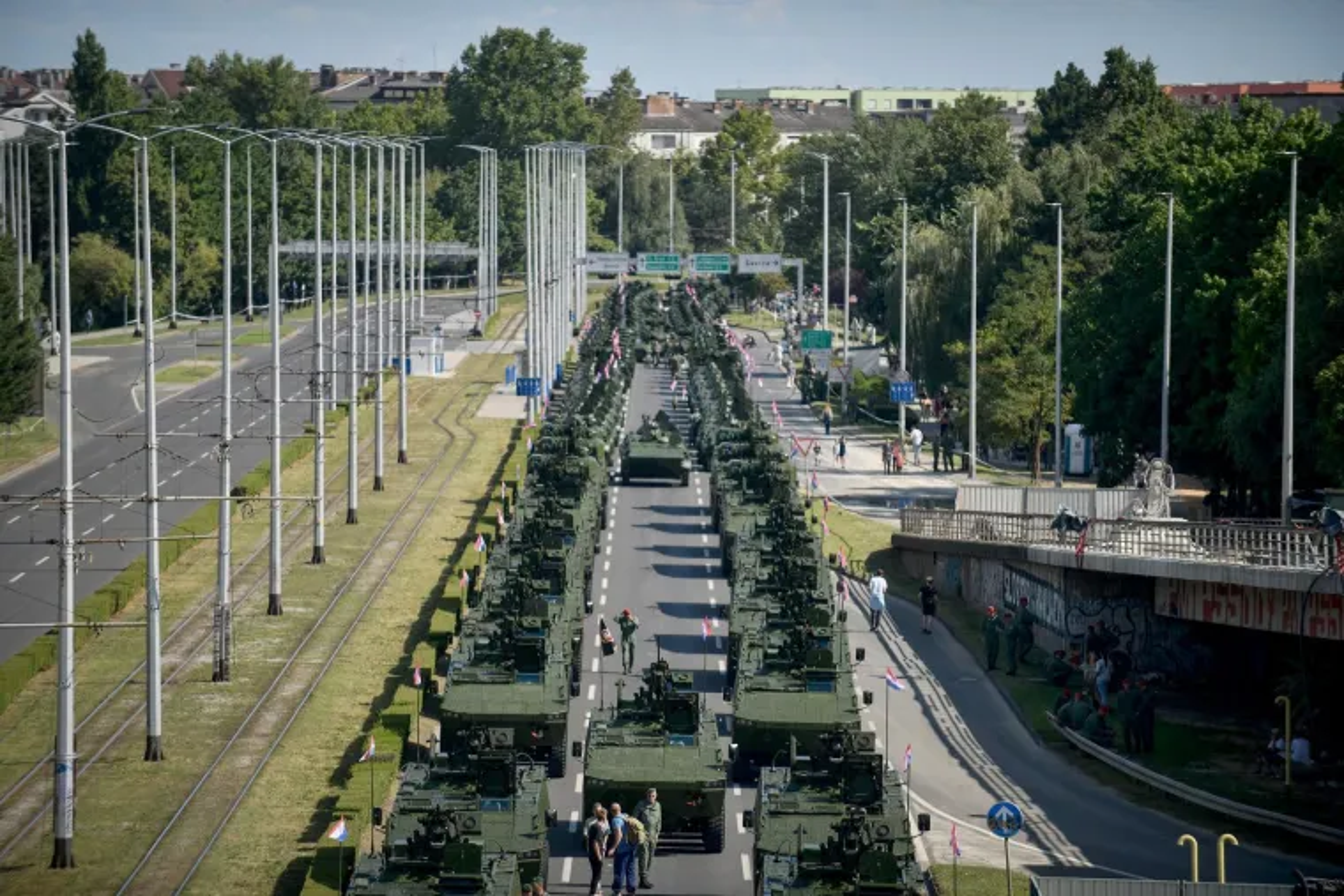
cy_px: 448
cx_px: 672
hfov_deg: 10.3
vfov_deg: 6.9
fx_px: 7468
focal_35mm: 200
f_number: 2.8
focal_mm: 200
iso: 100
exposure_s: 1/2000
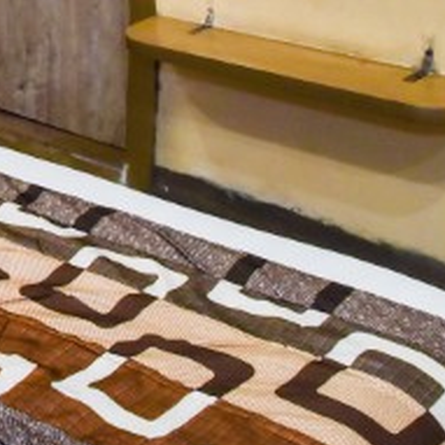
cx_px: -355
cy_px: -241
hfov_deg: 17.9
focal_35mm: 77
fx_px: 1120
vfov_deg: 19.3
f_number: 8
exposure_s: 1/50
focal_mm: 16
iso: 1000
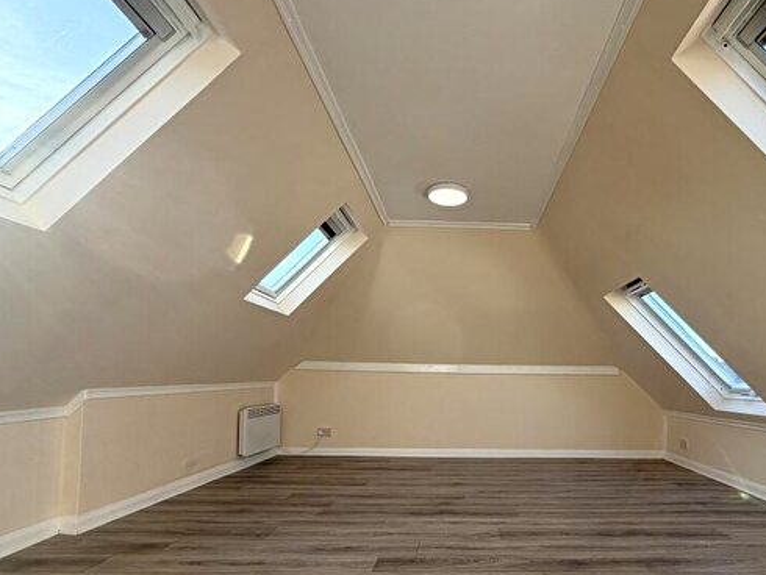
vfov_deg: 65.0
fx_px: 443
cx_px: 472
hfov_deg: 80.4
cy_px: 362
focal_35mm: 20
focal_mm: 2.22
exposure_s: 1/225
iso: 40
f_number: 2.2
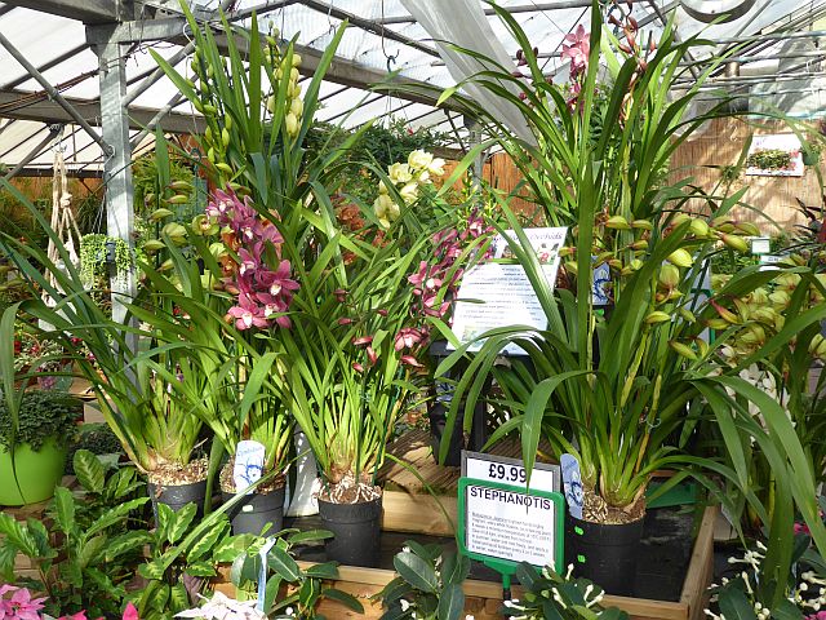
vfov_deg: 36.0
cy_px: 310
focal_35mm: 40
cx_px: 413
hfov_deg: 46.8
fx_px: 954
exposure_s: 1/125
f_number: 3.8
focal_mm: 7.2
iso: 100
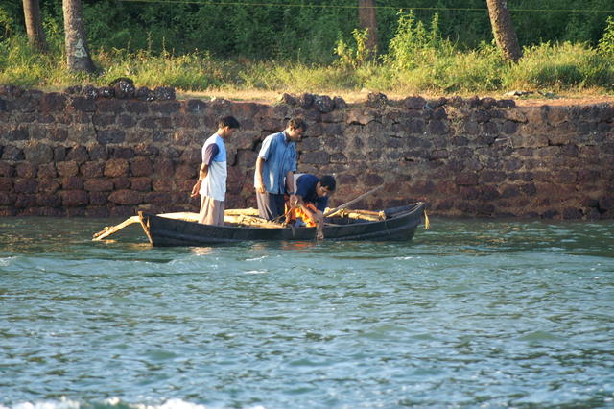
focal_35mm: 450
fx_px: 7671
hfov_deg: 4.6
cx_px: 307
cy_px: 204
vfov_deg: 3.1
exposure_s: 1/125
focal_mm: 300
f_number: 5.6
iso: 250
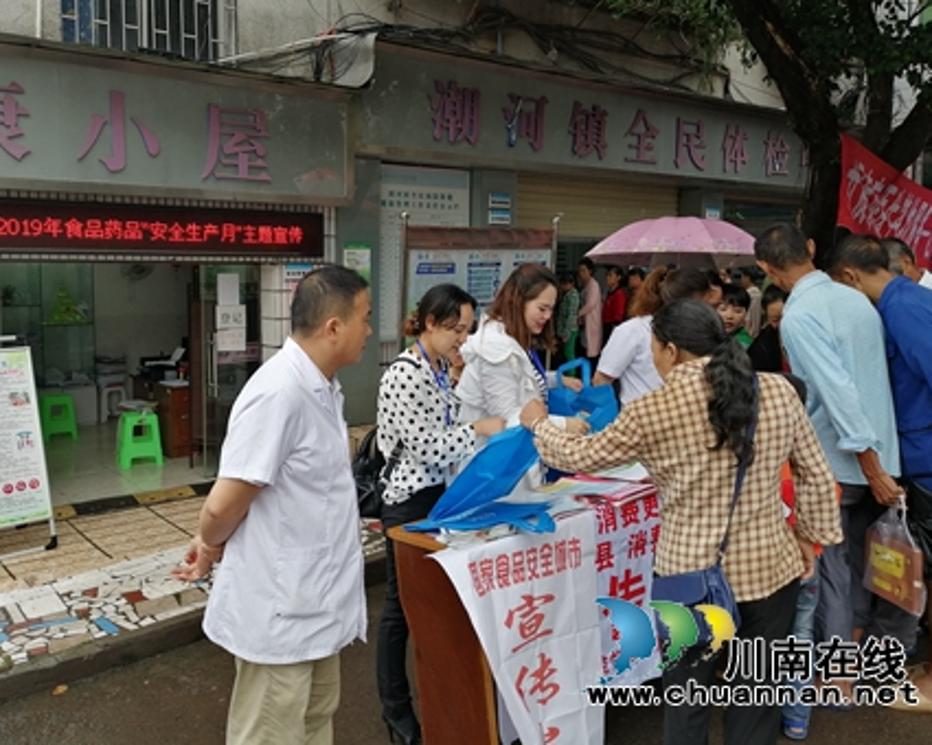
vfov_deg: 47.0
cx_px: 410
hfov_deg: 57.0
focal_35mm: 31
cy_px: 336
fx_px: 855
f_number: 1.8
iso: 50
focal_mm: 3.88
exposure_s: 1/144
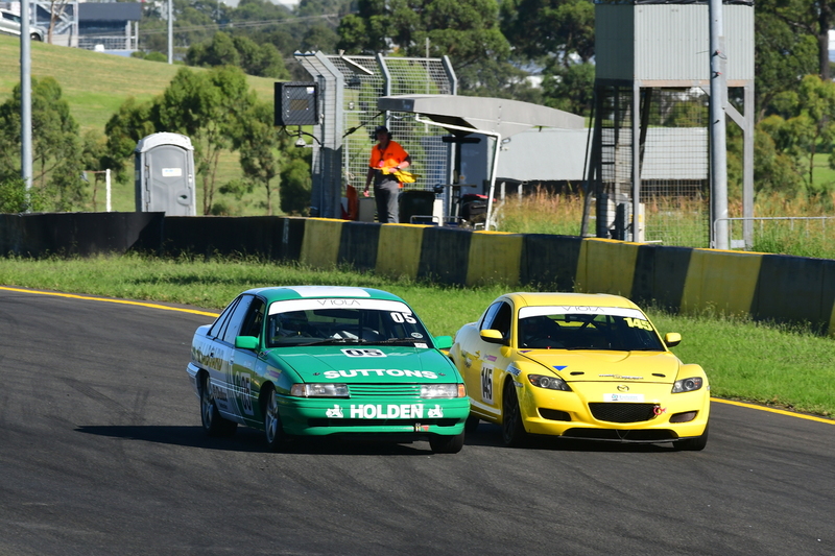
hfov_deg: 4.7
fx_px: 10087
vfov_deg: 3.2
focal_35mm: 435
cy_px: 278
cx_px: 418
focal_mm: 290
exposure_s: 1/640
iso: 500
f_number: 11
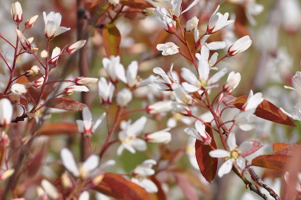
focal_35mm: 304
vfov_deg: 4.5
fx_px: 2539
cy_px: 100
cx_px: 150
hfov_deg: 6.8
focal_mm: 200
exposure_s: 1/400
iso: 200
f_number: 11
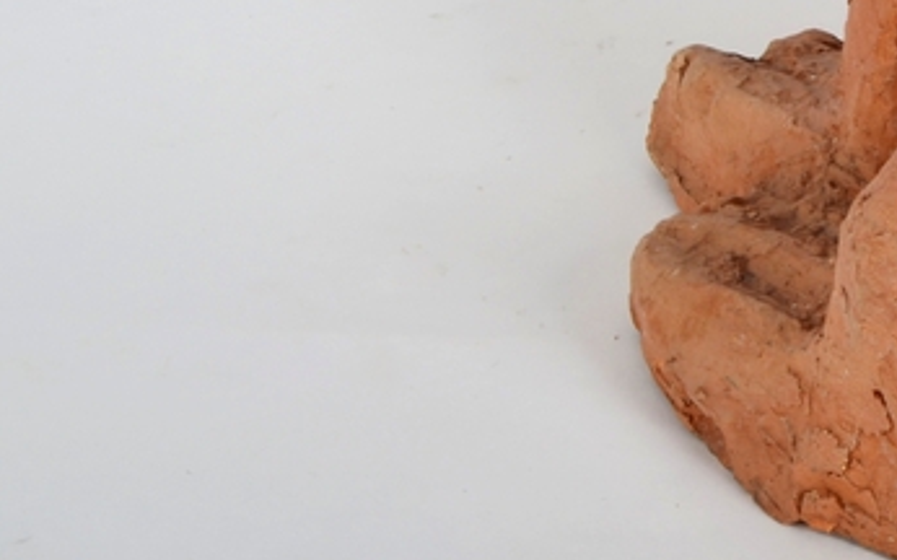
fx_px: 3104
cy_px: -61
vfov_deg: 10.2
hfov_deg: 15.1
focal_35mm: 127
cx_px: 1377
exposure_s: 1/200
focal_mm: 24
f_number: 14
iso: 100
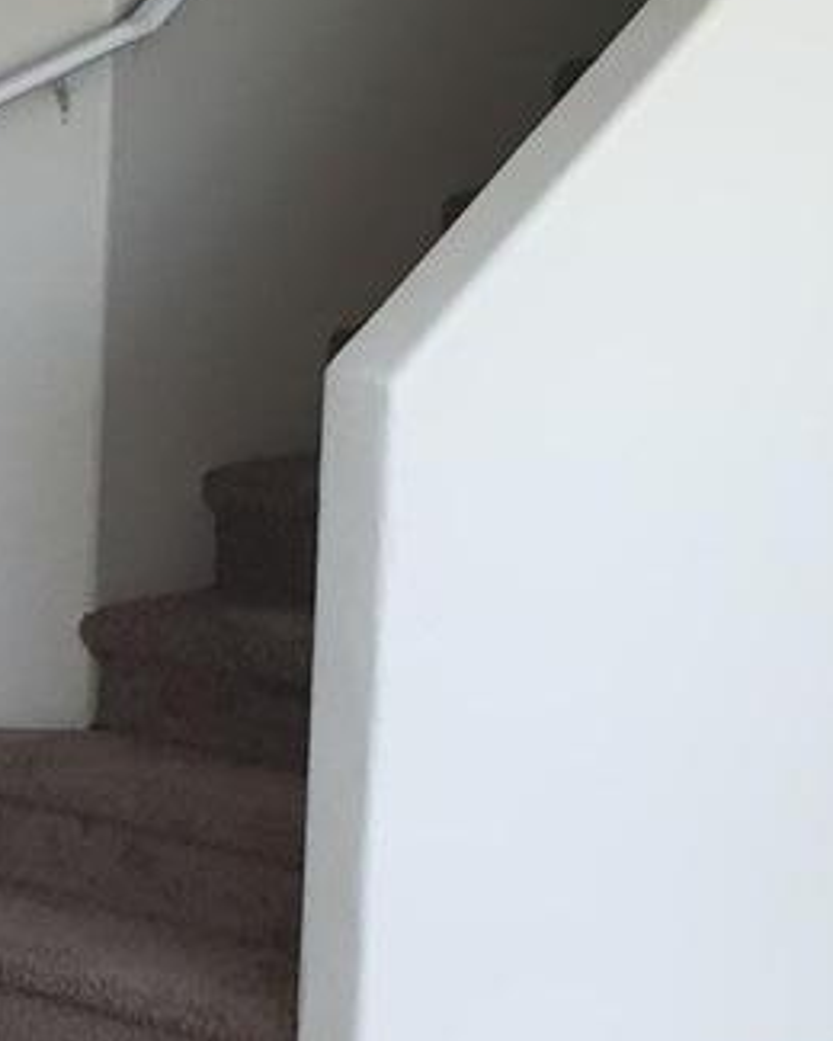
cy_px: 922
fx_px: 4376
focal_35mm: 142
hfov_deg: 10.4
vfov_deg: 13.5
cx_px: -570
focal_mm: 4.15
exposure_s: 1/40
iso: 32
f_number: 2.2
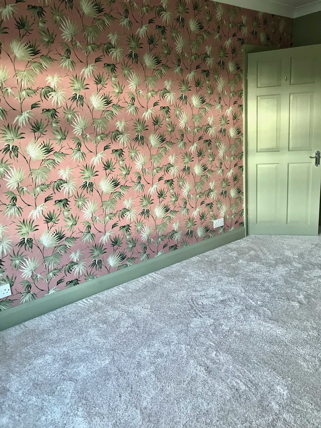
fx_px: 346
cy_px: 214
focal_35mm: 28
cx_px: 160
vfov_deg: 63.4
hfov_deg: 49.7
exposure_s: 1/33
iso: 20
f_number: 1.8
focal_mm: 3.99
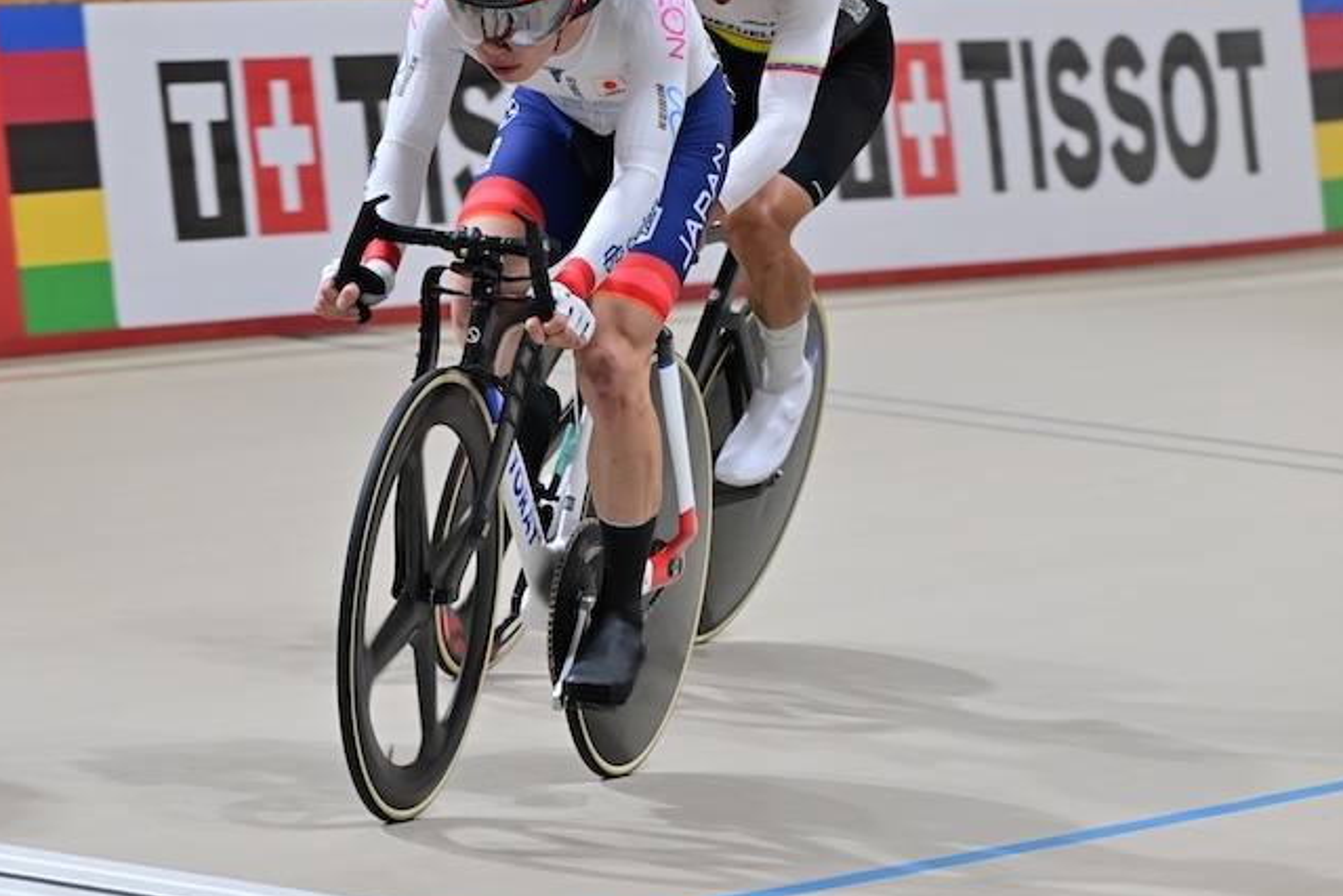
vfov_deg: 4.4
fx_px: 11676
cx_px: 515
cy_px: 439
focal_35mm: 313
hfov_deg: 6.6
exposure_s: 1/500
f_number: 7.1
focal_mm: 250
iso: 2000
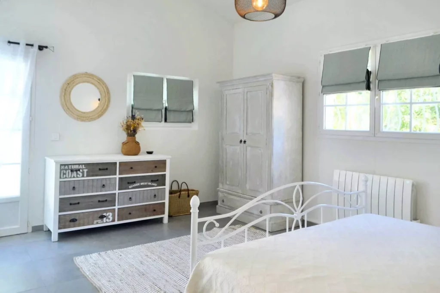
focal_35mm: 27
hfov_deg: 67.4
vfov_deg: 47.9
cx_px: 220
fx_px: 330
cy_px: 146
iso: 400
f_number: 5
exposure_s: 1/80
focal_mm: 18
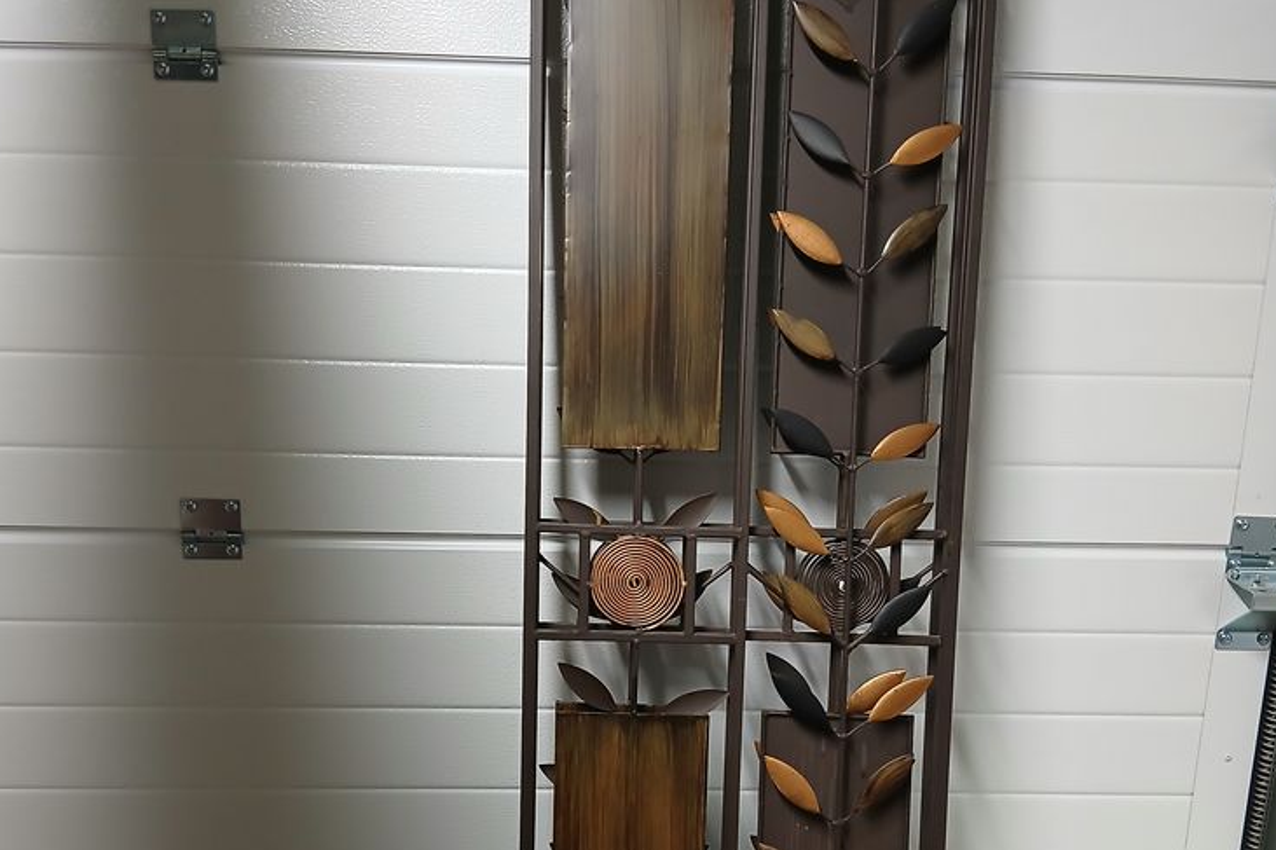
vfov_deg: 35.4
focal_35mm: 37
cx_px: 639
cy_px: 590
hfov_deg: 51.9
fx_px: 1311
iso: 320
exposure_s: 1/33.3
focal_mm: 3.98
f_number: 1.8
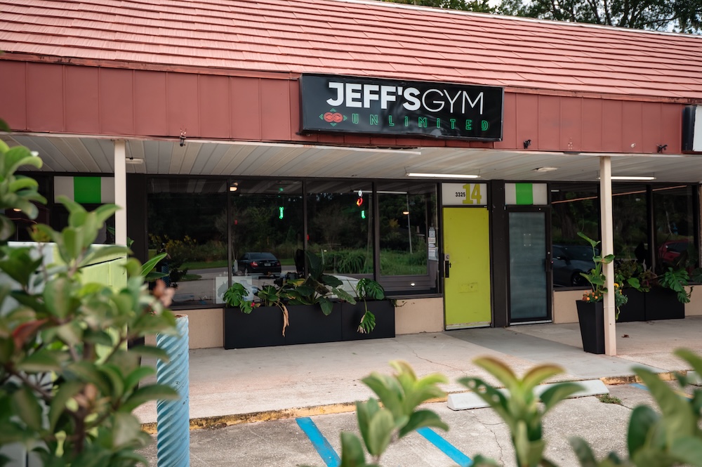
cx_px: 351
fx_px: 585
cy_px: 234
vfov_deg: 43.5
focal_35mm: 30
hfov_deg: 62.0
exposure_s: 1/640
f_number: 4
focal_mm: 30
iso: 250
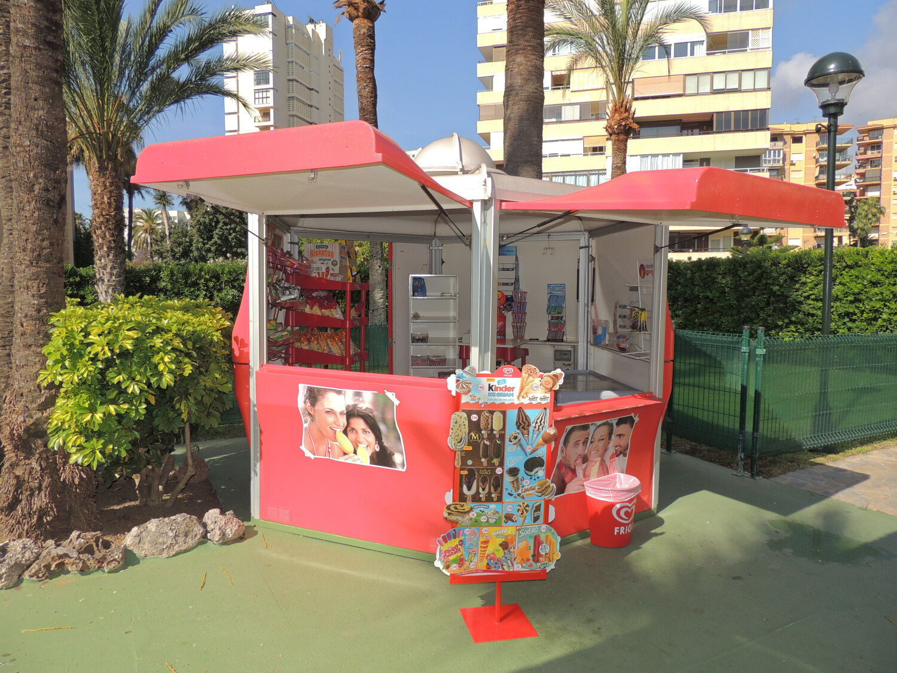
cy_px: 336
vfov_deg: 56.8
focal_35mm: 24
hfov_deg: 71.6
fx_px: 622
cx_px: 448
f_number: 3
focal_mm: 4.3
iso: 100
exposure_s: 1/1250
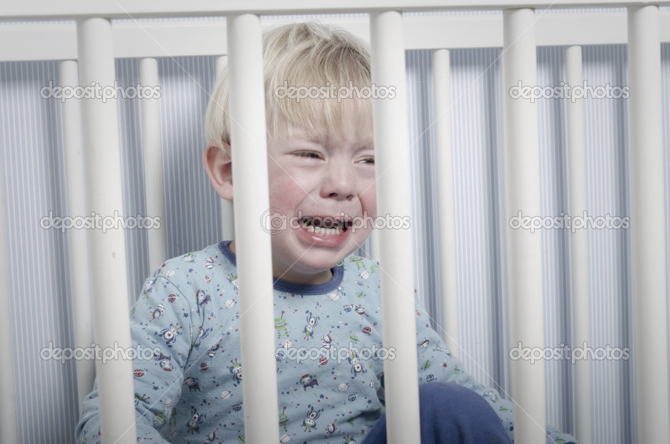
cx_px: 335
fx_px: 1449
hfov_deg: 26.0
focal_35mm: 78
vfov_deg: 17.4
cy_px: 222
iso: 100
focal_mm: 52
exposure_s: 1/160
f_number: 14
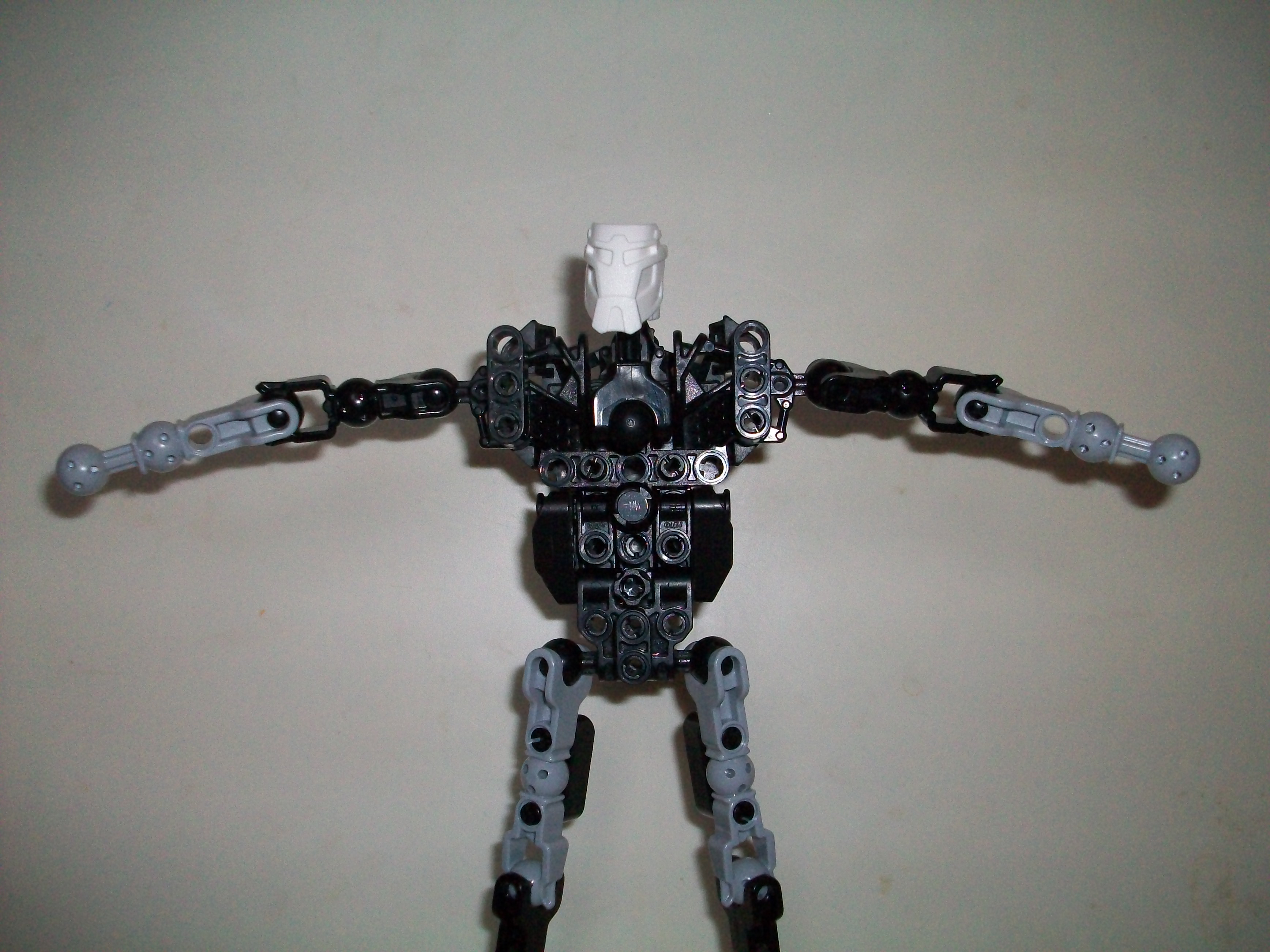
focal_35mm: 34
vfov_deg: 41.8
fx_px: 1247
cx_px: 635
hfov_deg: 54.0
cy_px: 476
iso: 200
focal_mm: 5.7
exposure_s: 1/125
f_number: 2.8
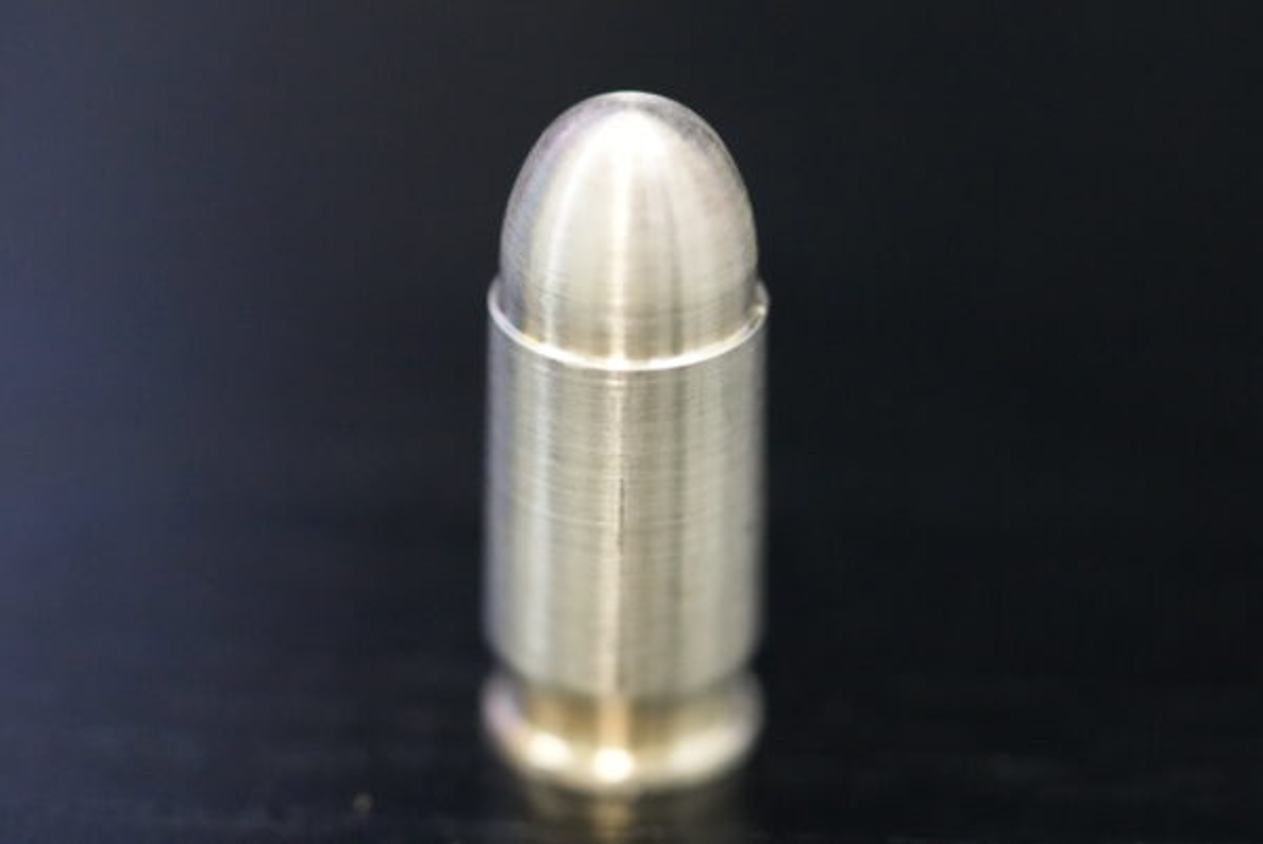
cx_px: 632
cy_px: 422
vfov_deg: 10.2
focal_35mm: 135
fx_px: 4740
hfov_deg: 15.2
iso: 6400
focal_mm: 90
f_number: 2.8
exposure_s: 1/160
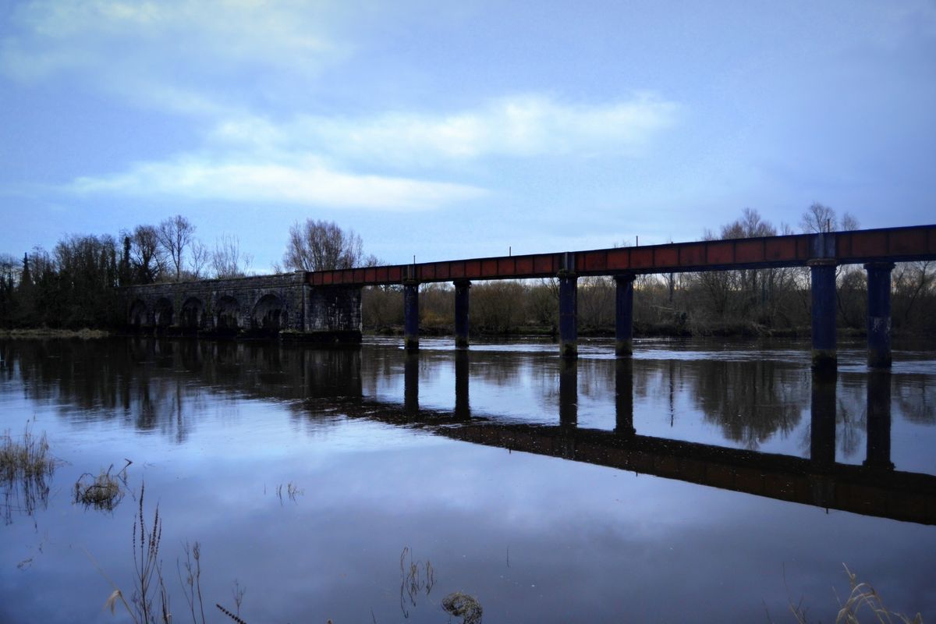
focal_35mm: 27
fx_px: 702
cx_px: 468
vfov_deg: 47.9
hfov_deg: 67.4
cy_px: 312
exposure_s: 1/60
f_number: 3.5
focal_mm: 18
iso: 450
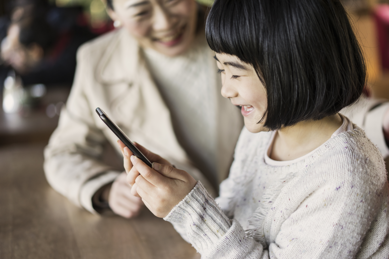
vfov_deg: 24.6
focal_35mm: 55
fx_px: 594
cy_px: 130
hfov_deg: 36.2
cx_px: 194
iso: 320
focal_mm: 55
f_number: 1.8
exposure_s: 1/160
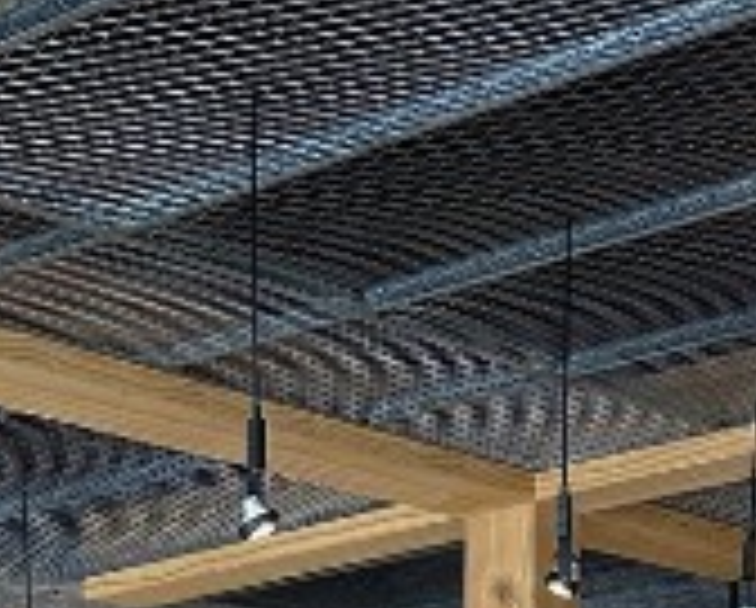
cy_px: 1684
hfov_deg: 17.7
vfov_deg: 10.9
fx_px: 2398
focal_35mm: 107
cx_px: 81
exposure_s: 1/60
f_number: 1.78
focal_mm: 6.86
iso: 200
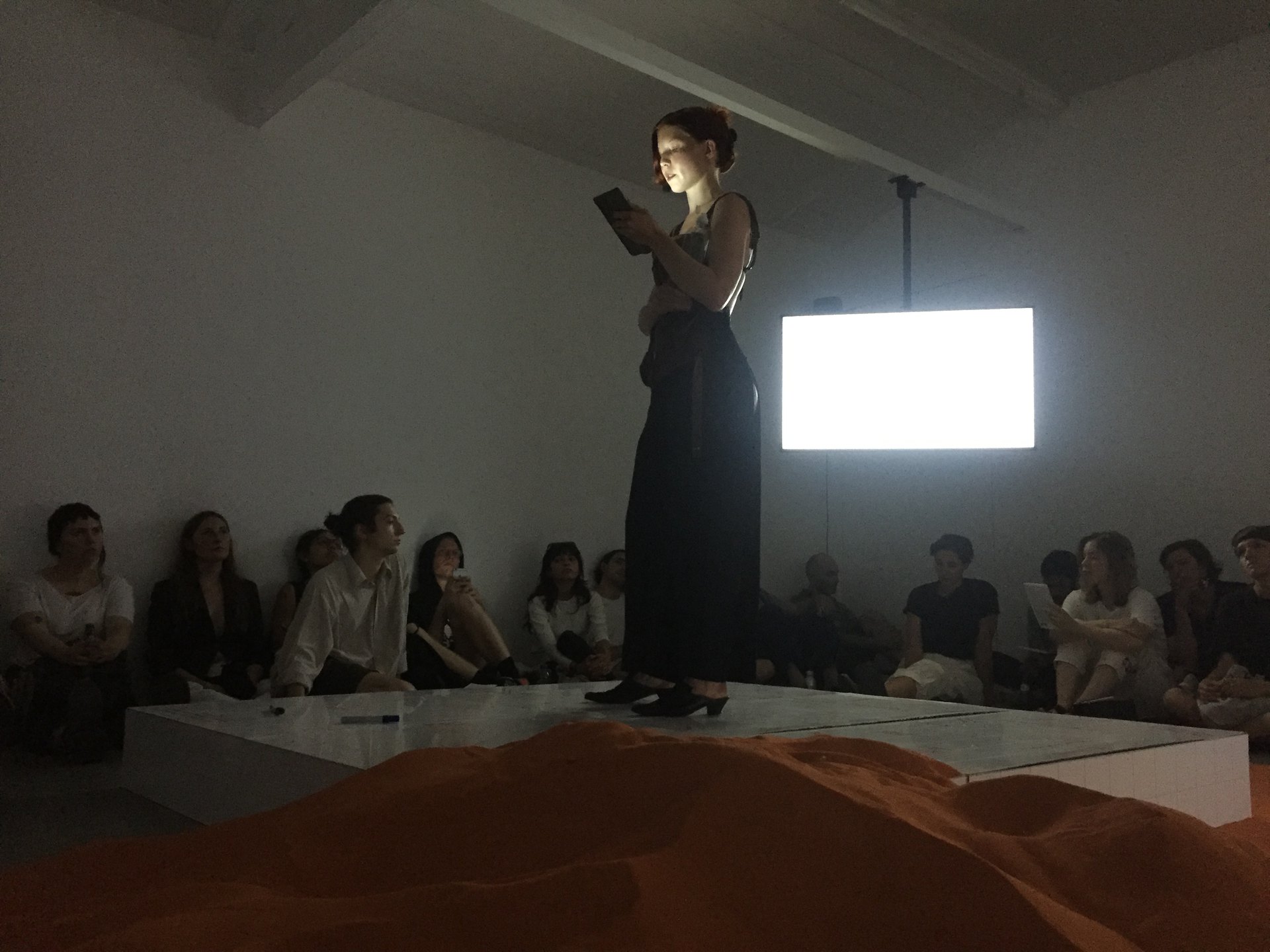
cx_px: 635
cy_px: 476
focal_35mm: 29
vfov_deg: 48.2
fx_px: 1064
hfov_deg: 61.7
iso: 800
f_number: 2.2
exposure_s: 1/17
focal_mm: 4.15
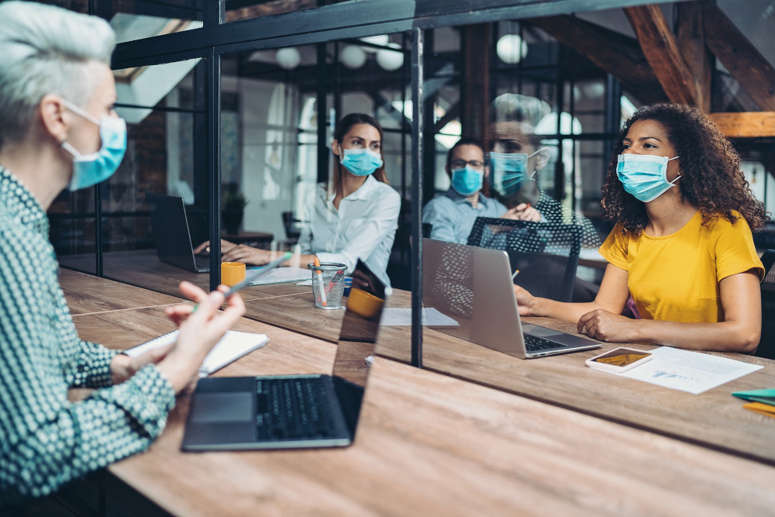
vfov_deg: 37.9
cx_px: 388
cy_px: 258
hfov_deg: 54.4
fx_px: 754
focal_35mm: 35
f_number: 1.8
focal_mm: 35
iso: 400
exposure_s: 1/500
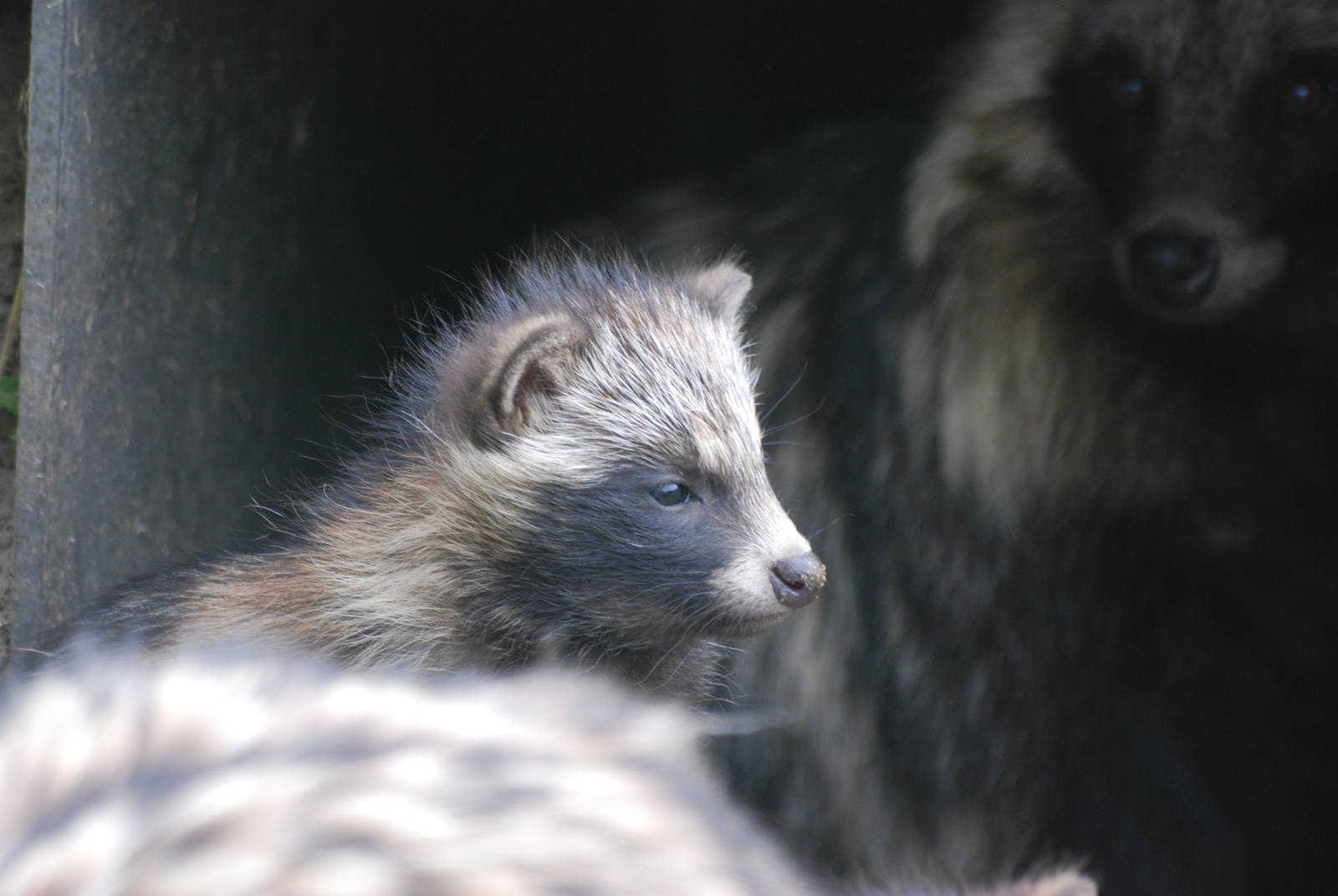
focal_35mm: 450
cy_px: 448
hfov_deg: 4.6
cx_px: 669
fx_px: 16745
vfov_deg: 3.1
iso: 400
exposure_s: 1/160
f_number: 5.6
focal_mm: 300
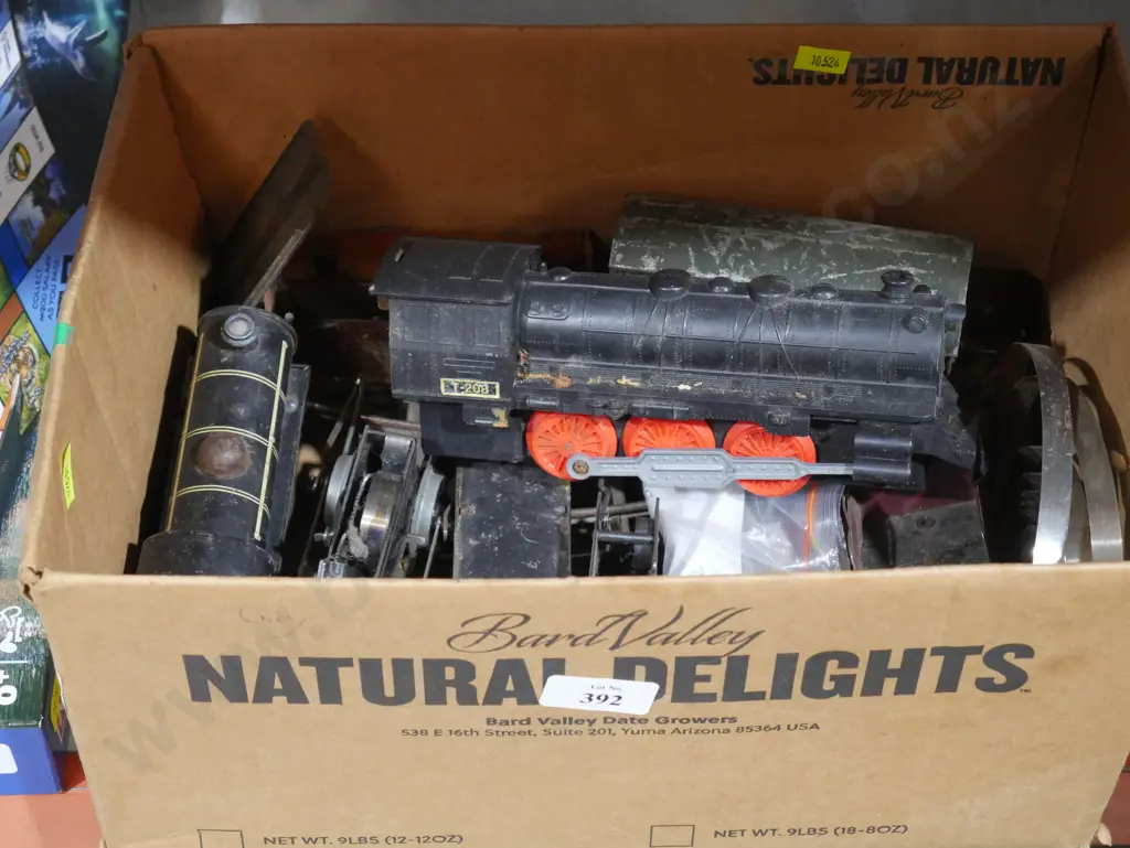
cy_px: 424
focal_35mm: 74
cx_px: 565
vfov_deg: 19.9
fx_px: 2417
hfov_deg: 26.3
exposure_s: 1/80
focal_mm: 37
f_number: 5.5
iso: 3200
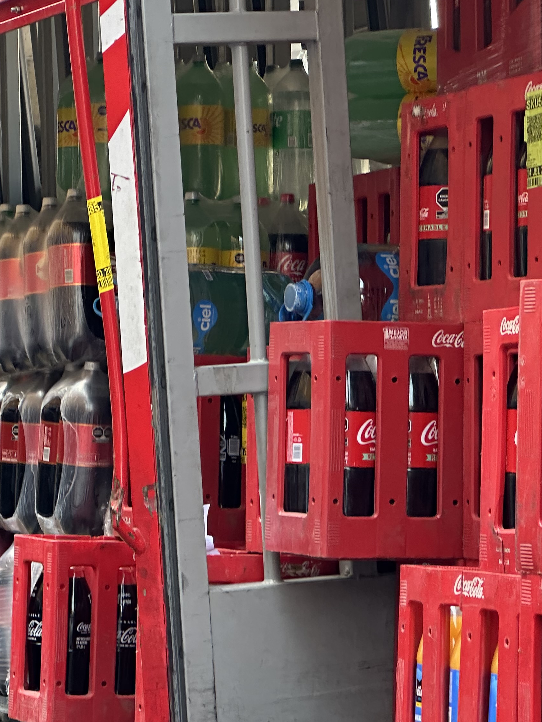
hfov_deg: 10.7
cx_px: 105
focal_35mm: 138
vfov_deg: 14.3
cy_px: 435
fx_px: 2882
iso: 100
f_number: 2.8
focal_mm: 9
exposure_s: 1/99
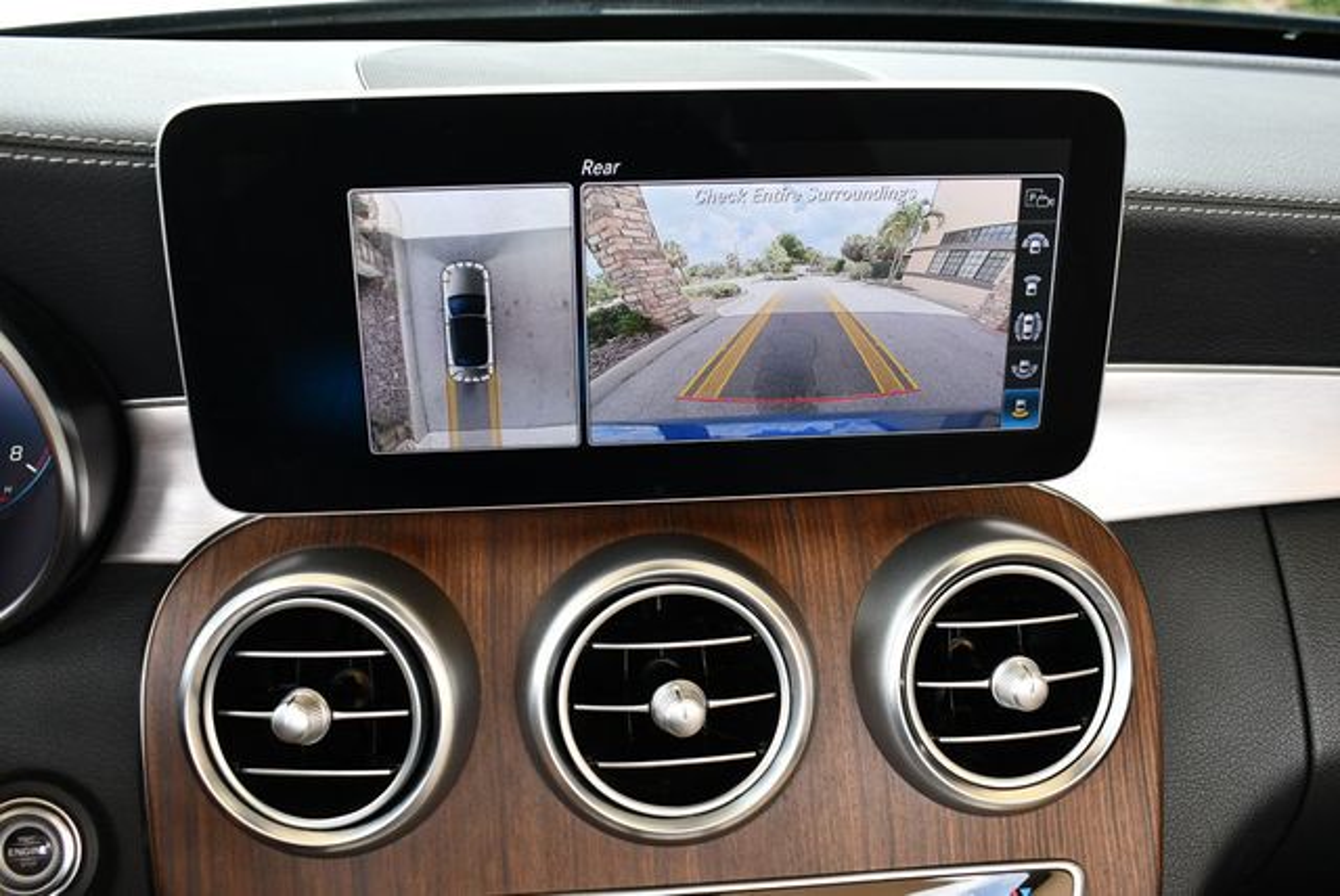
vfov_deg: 36.9
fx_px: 1341
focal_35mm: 36
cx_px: 670
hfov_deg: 53.1
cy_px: 448
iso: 400
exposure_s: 1/250
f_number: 4.5
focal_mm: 18
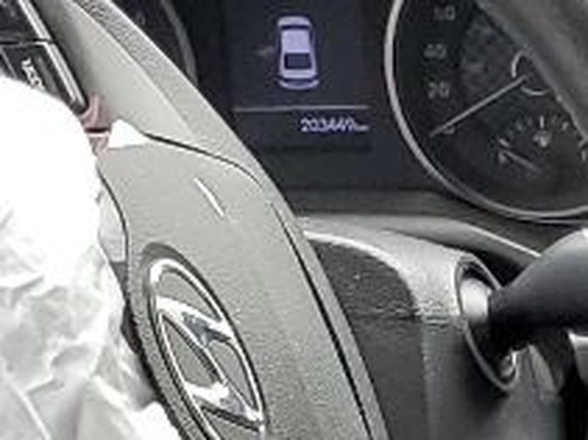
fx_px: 3344
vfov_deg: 6.8
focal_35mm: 197
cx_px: 1156
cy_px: 1314
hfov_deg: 9.4
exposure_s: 1/120
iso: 69
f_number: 1.5
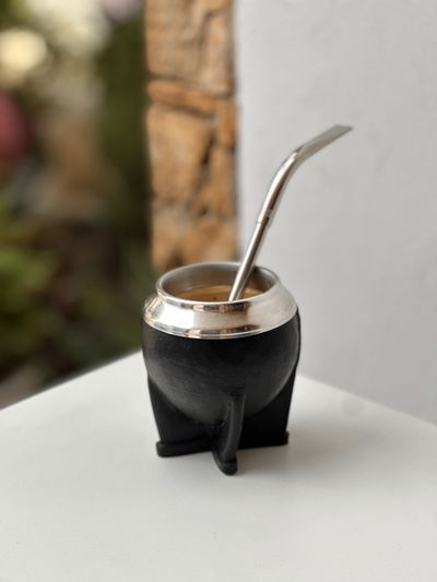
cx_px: 218
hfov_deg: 19.1
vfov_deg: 25.3
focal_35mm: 77
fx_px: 1296
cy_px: 291
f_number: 2.8
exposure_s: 1/154
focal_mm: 9
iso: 20
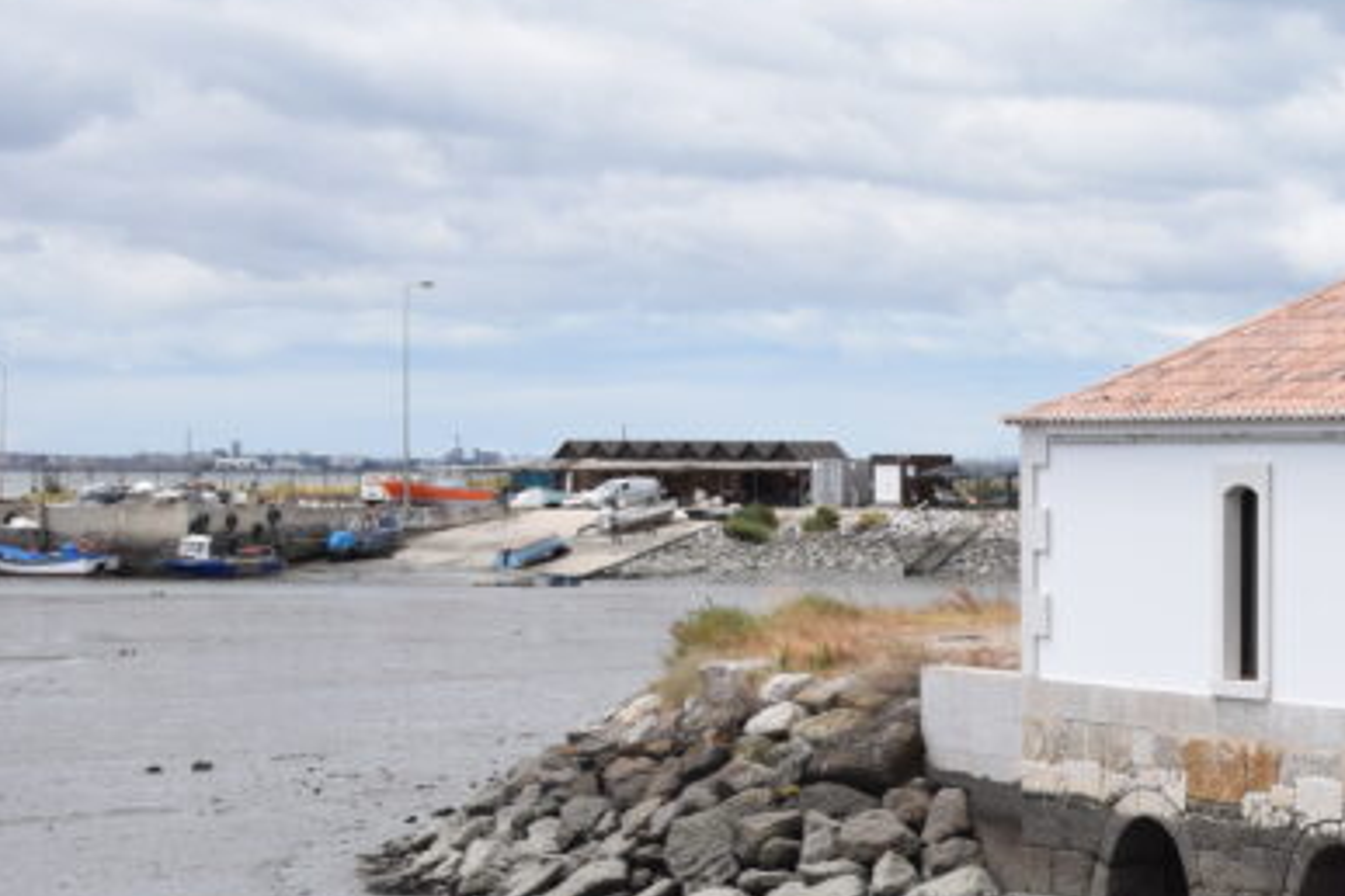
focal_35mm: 121
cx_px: 1884
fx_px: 4520
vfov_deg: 11.3
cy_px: 615
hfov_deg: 15.8
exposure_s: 1/250
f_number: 8
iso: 100
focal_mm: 26
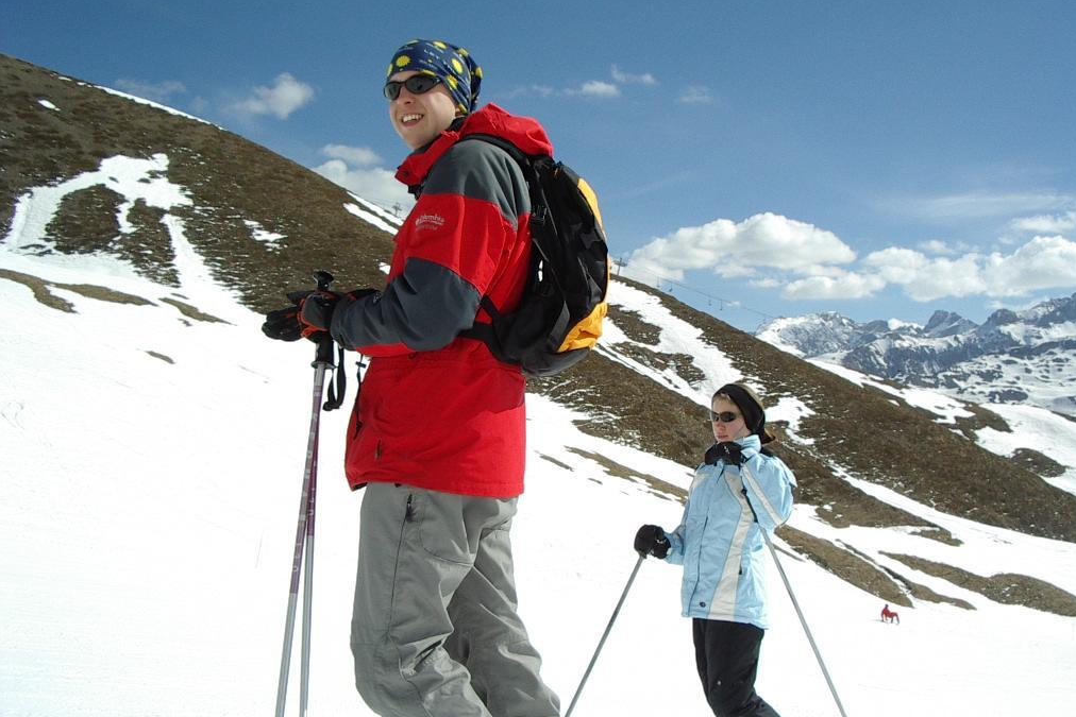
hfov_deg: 48.5
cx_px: 543
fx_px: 1196
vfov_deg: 33.4
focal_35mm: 40
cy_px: 335
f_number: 4.8
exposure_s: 1/800
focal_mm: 5.8
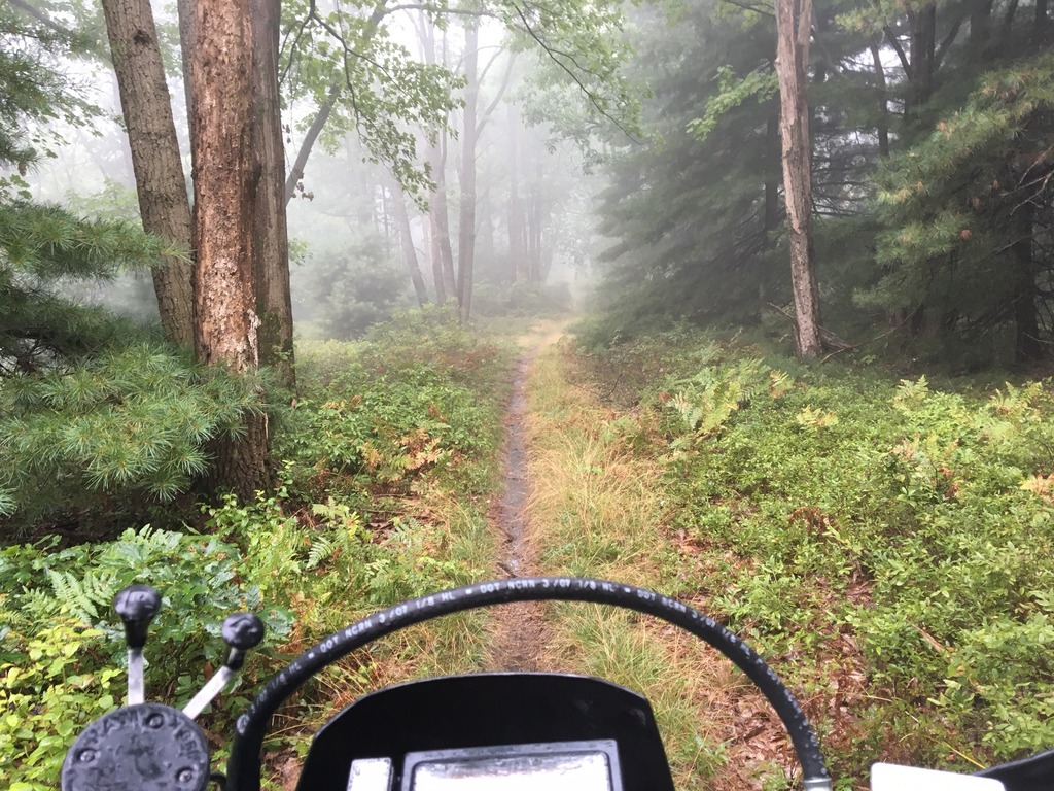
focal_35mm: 29
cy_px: 396
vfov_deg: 48.2
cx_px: 527
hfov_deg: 61.7
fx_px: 883
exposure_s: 1/30
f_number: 2.2
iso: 50
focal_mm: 4.15
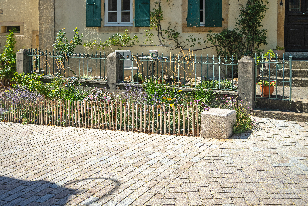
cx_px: 154
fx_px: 359
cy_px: 103
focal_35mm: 42
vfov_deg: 31.9
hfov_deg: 46.4
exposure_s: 1/160
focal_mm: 42
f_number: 11
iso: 160
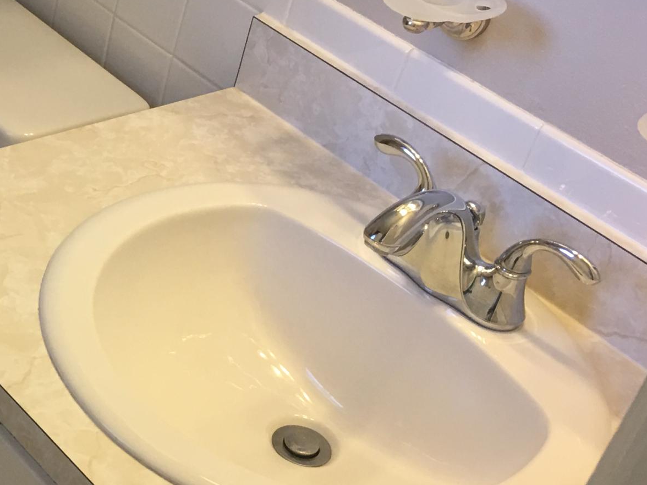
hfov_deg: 24.2
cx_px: -101
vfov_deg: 19.9
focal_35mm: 74
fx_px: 1383
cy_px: 260
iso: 32
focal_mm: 4.15
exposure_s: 1/15
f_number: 2.2
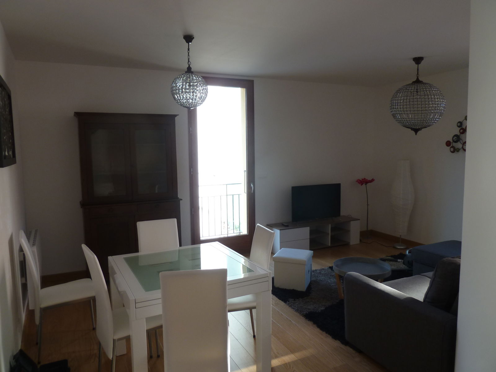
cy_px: 186
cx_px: 248
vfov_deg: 54.9
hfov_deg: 69.4
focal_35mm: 25
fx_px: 358
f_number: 3.3
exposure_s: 1/30
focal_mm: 4.1
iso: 80
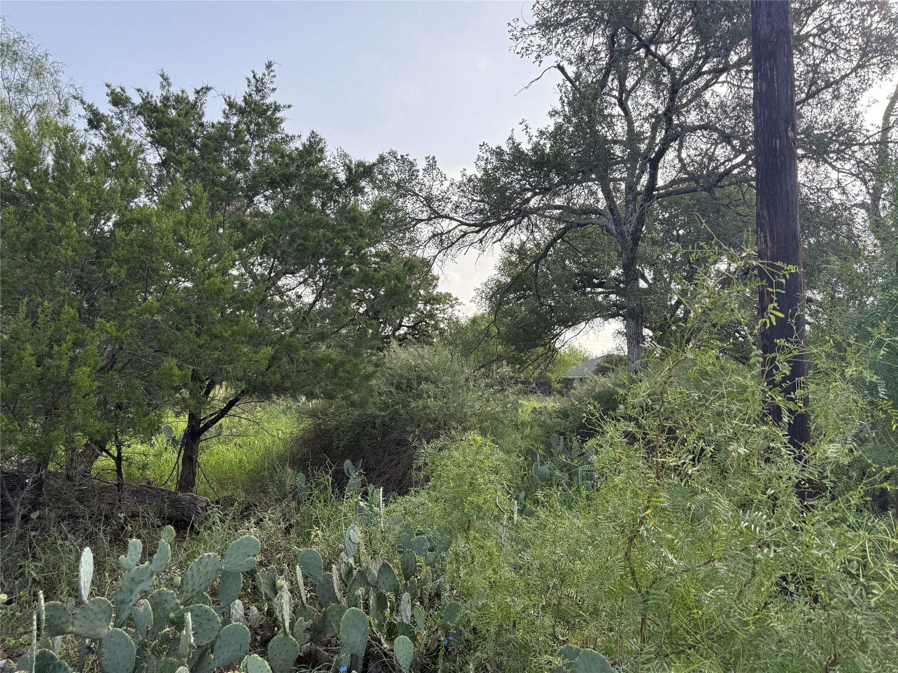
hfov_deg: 71.6
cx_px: 449
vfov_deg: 56.8
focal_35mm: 24
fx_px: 623
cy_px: 336
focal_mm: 6.76
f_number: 1.78
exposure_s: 1/1060
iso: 80
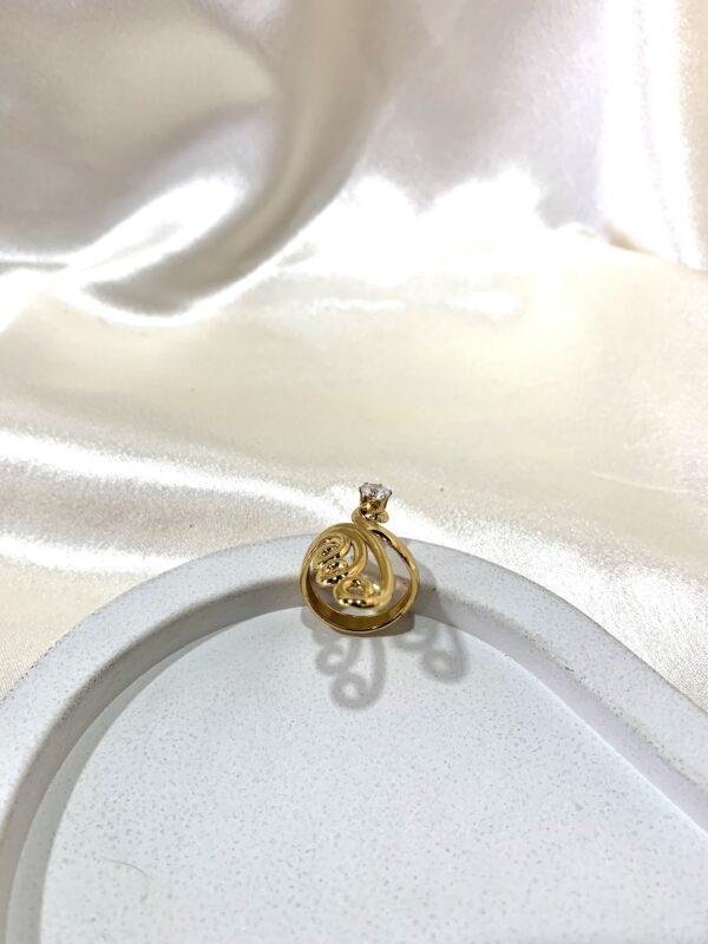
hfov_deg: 53.1
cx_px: 354
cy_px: 472
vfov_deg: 67.3
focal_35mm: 26
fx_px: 709
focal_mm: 4.25
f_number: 1.8
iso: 80
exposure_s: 1/100
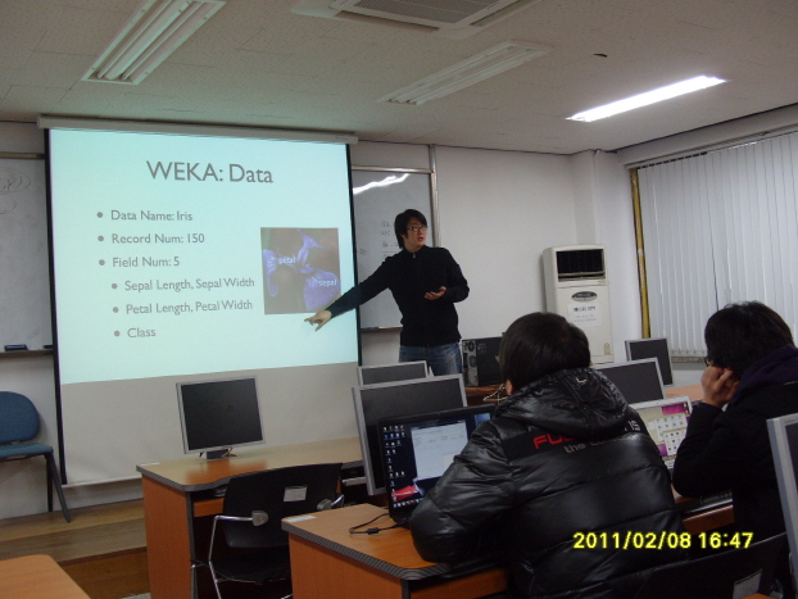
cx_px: 394
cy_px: 292
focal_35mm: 36
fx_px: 830
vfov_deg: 39.7
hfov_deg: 51.3
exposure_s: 1/45
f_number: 2.8
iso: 160
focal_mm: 7.8
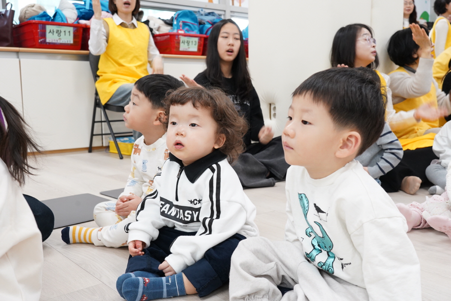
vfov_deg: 35.9
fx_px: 463
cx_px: 226
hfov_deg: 51.9
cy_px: 150
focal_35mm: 37
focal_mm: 37
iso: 2500
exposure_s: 1/50
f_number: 7.1
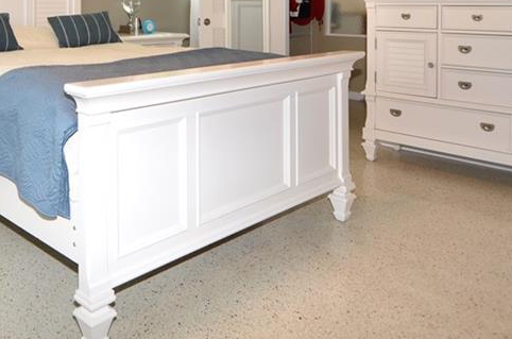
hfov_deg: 50.3
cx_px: 84
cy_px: 10
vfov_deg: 34.6
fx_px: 498
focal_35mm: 35
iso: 220
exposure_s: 1/60
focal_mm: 11
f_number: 4
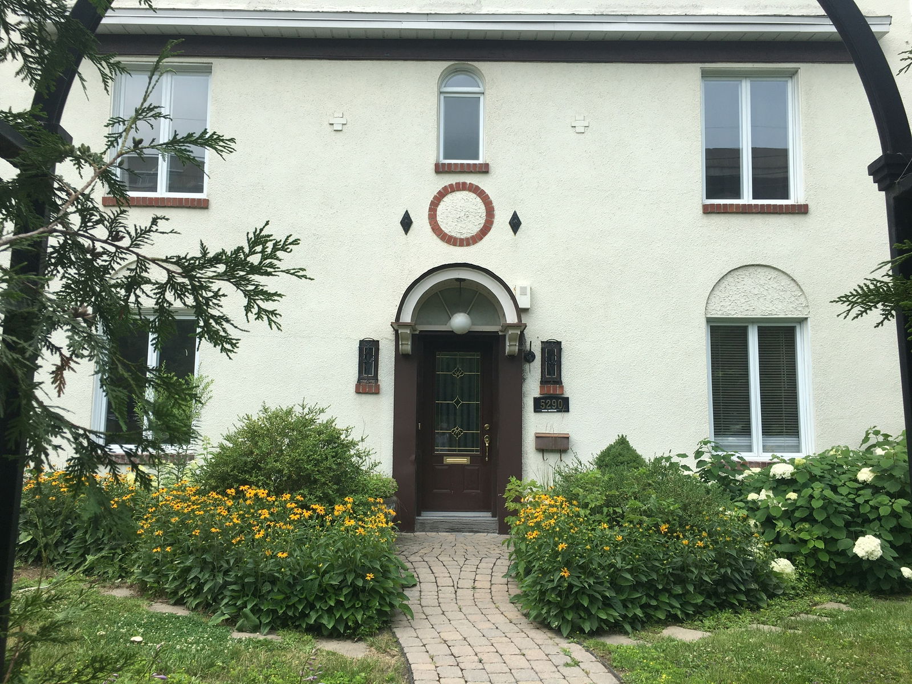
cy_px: 342
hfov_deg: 61.7
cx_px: 456
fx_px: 764
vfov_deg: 48.2
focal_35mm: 29
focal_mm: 4.15
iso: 25
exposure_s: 1/718
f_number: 2.2
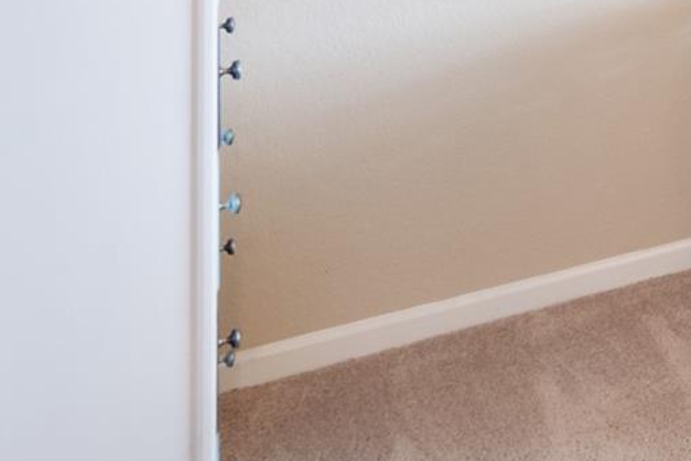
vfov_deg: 21.0
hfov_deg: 23.5
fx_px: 1075
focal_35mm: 56
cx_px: 1167
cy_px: -206
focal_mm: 14
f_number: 8
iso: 400
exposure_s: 1
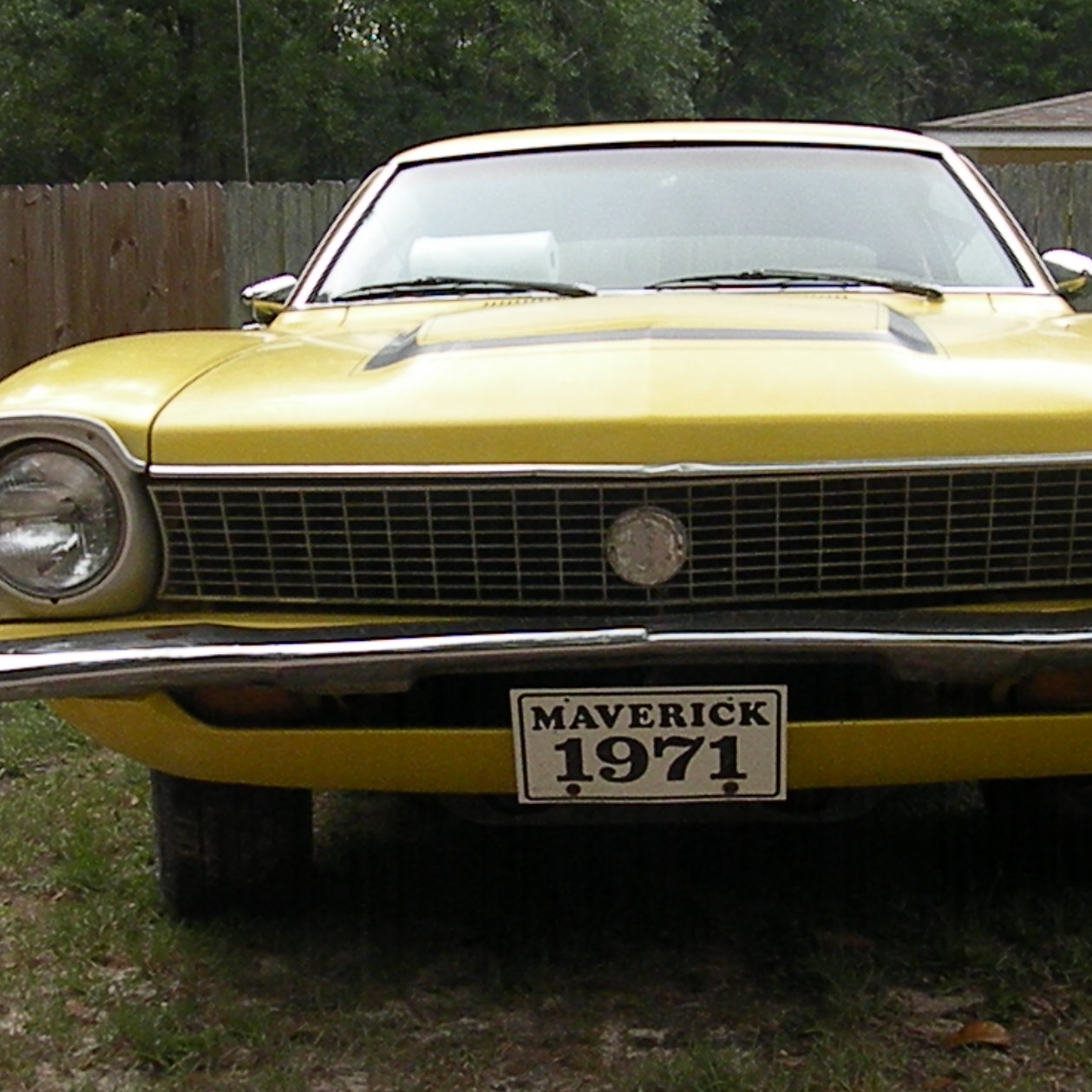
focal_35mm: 46
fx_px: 1642
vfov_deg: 36.8
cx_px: 624
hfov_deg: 36.7
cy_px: 531
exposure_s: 1/1225
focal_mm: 5.8
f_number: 4
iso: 640
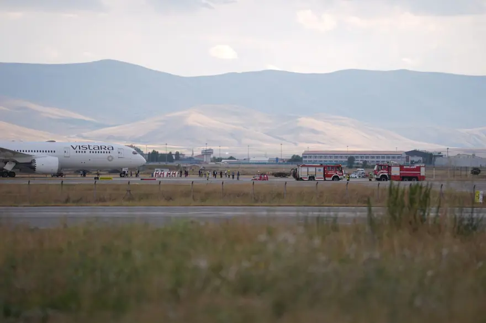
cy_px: 162
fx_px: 2699
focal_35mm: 200
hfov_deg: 10.3
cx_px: 243
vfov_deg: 6.9
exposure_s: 1/500
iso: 125
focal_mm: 200
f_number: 2.8
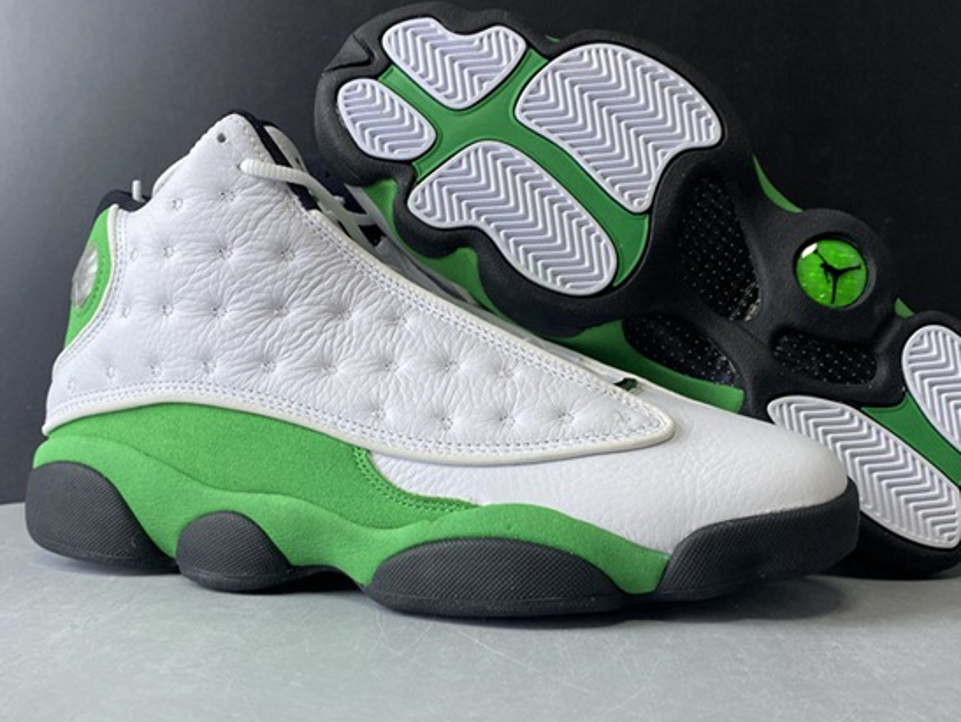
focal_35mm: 38
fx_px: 1056
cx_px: 502
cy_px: 395
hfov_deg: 48.9
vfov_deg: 37.7
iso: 80
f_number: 1.8
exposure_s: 1/100
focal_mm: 4.25
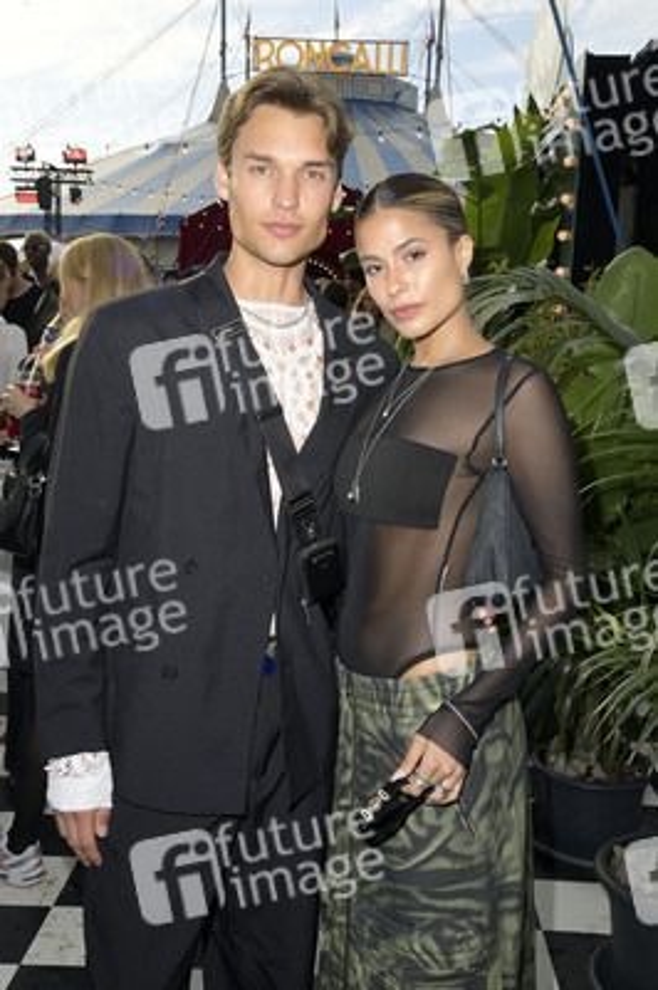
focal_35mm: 38
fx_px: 1044
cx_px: 329
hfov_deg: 35.0
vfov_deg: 50.7
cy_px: 495
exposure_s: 1/250
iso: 400
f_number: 13
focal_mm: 38
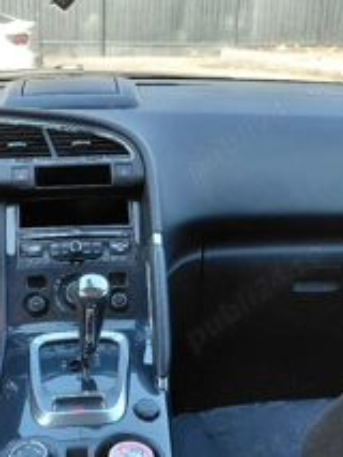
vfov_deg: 39.7
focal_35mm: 47
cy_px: 322
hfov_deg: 30.8
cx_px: 131
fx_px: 620
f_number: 1.8
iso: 50
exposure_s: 1/106
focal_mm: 4.69
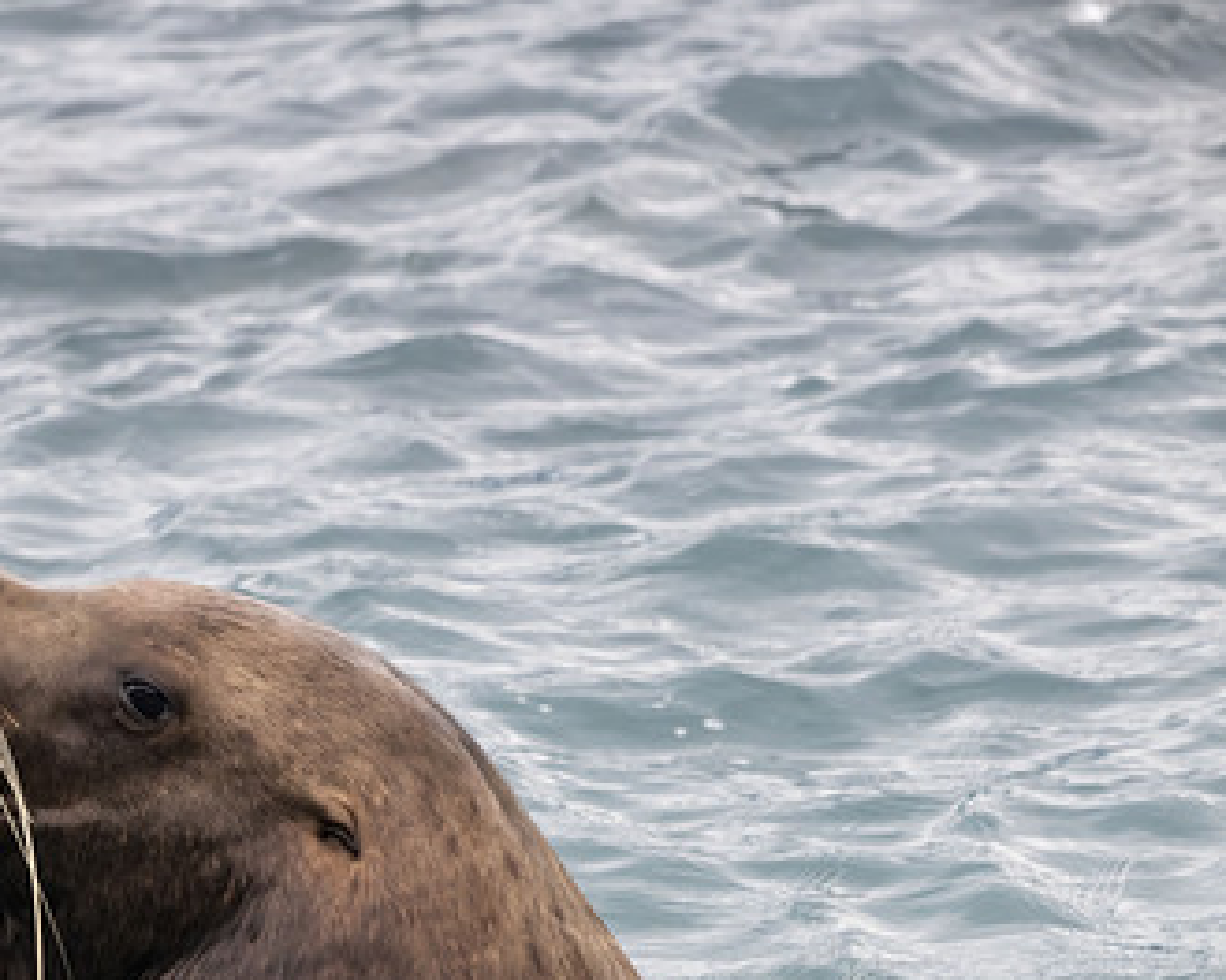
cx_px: 130
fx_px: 29817
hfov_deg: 2.4
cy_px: 734
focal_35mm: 822
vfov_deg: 1.9
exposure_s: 1/3200
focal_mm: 480
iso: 2500
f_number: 8
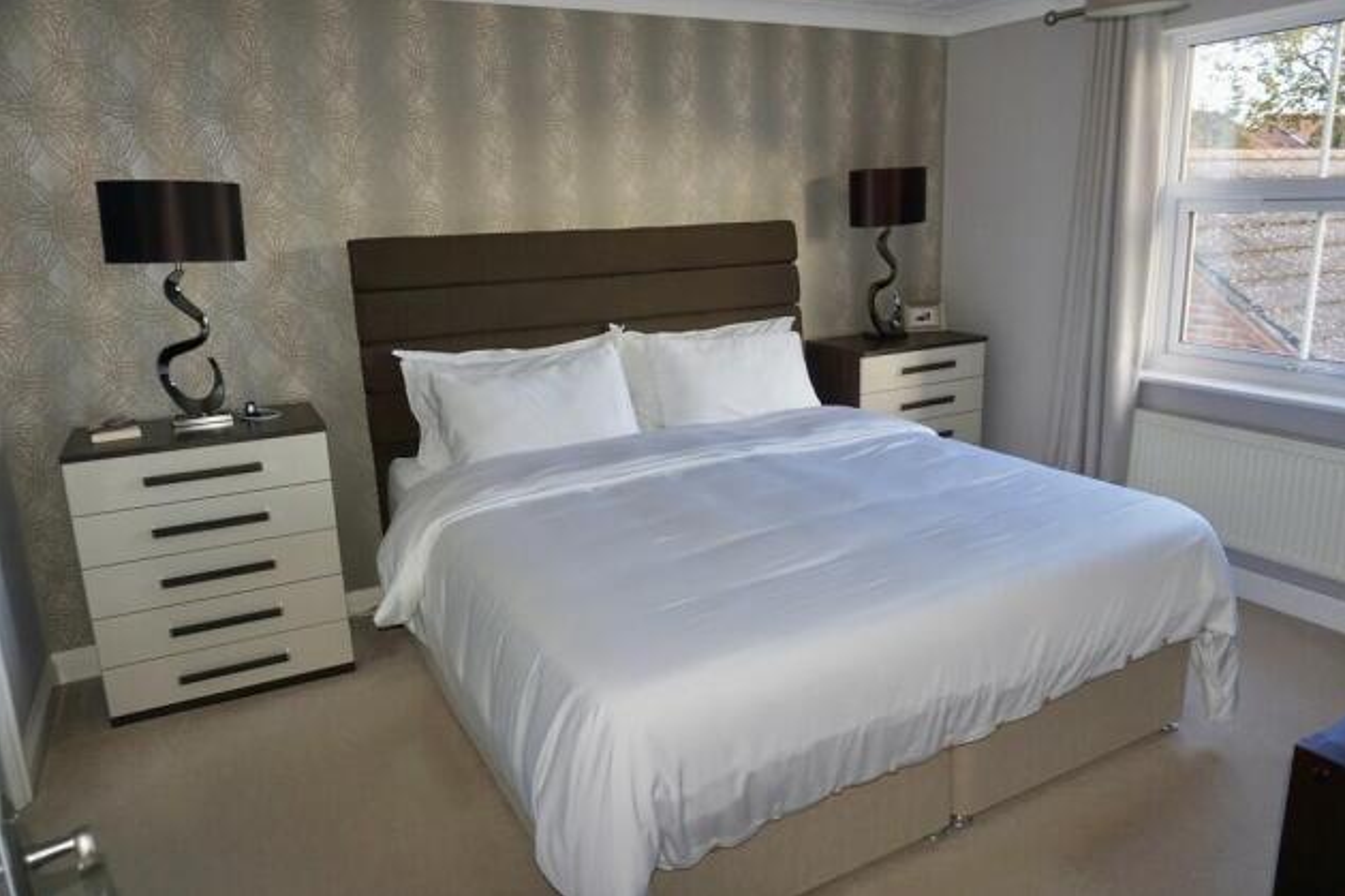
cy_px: 431
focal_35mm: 25
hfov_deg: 71.5
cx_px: 698
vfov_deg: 51.2
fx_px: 934
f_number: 4
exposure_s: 1/60
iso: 400
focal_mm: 16
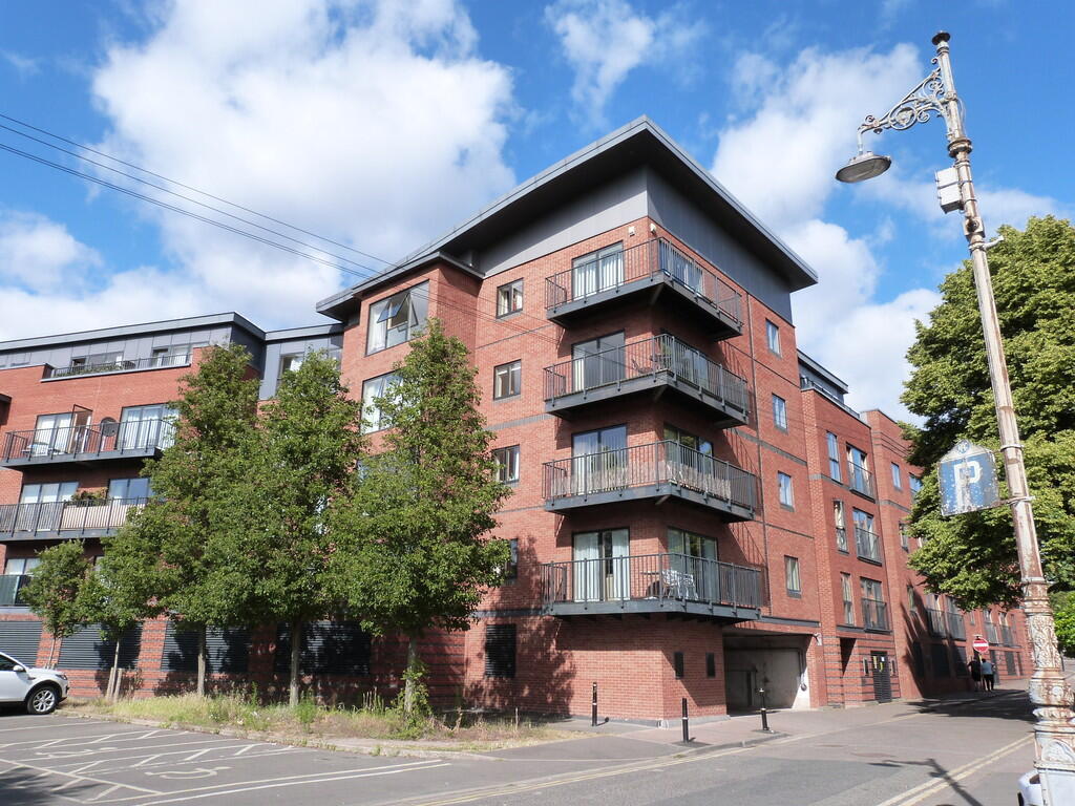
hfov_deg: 69.4
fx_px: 776
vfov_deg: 54.9
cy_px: 403
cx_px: 538
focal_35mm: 25
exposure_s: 1/320
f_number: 5.6
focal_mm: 4.5
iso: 160
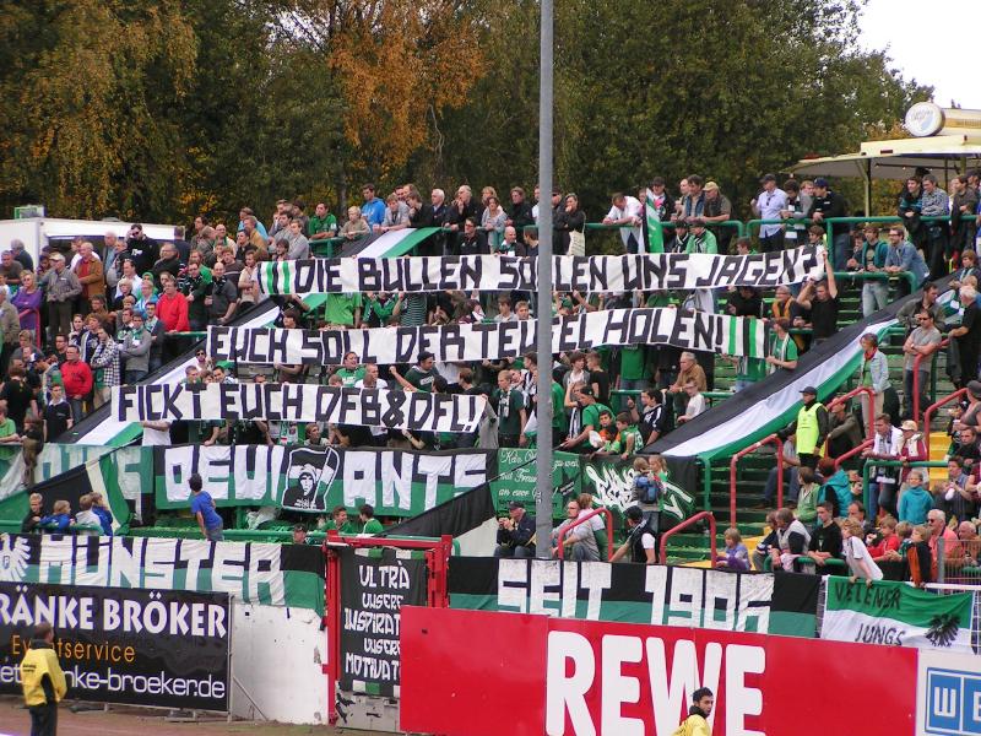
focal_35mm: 180
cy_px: 368
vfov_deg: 8.2
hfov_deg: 11.0
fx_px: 5101
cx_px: 490
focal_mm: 27.5
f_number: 3.5
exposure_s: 1/200
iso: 50
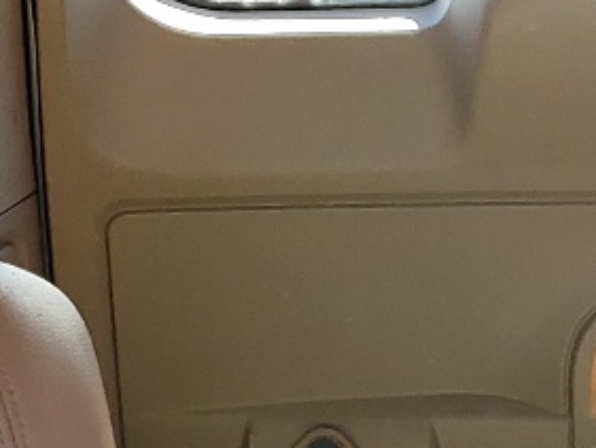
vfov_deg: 9.7
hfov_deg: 13.2
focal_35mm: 148
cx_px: 505
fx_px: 2549
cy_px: 673
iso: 54
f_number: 1.5
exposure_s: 1/60.2
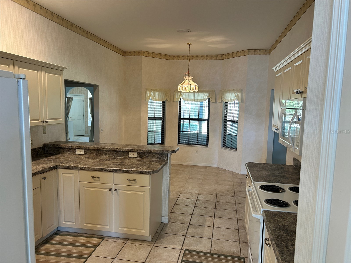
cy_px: 132
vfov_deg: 53.1
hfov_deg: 67.3
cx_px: 176
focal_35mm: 26
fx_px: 264
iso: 100
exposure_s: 1/60
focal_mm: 5.7
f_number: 1.5
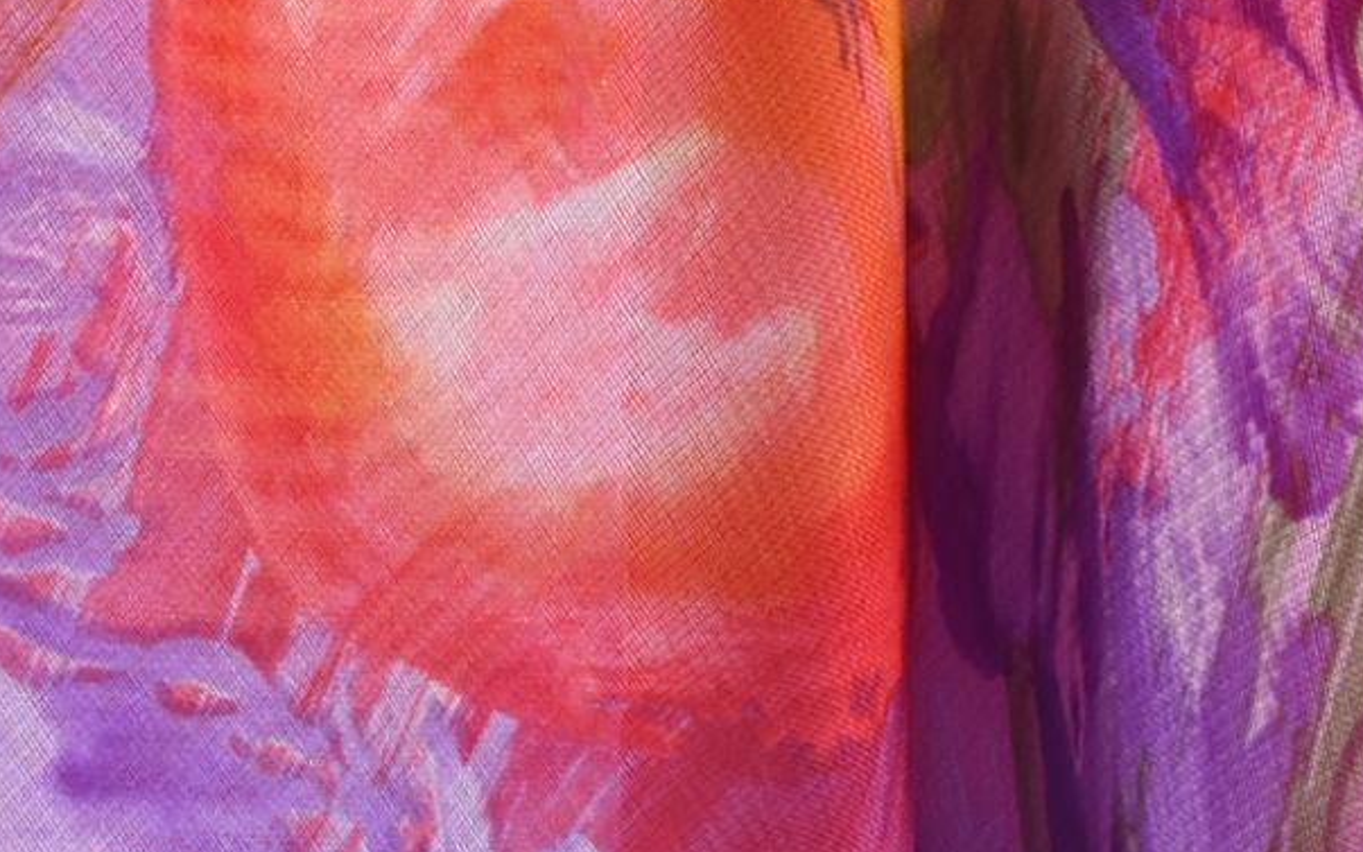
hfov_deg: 2.9
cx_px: 1013
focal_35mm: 722
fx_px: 26805
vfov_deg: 1.8
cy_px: 457
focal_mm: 95
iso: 200
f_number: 13
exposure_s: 1/200
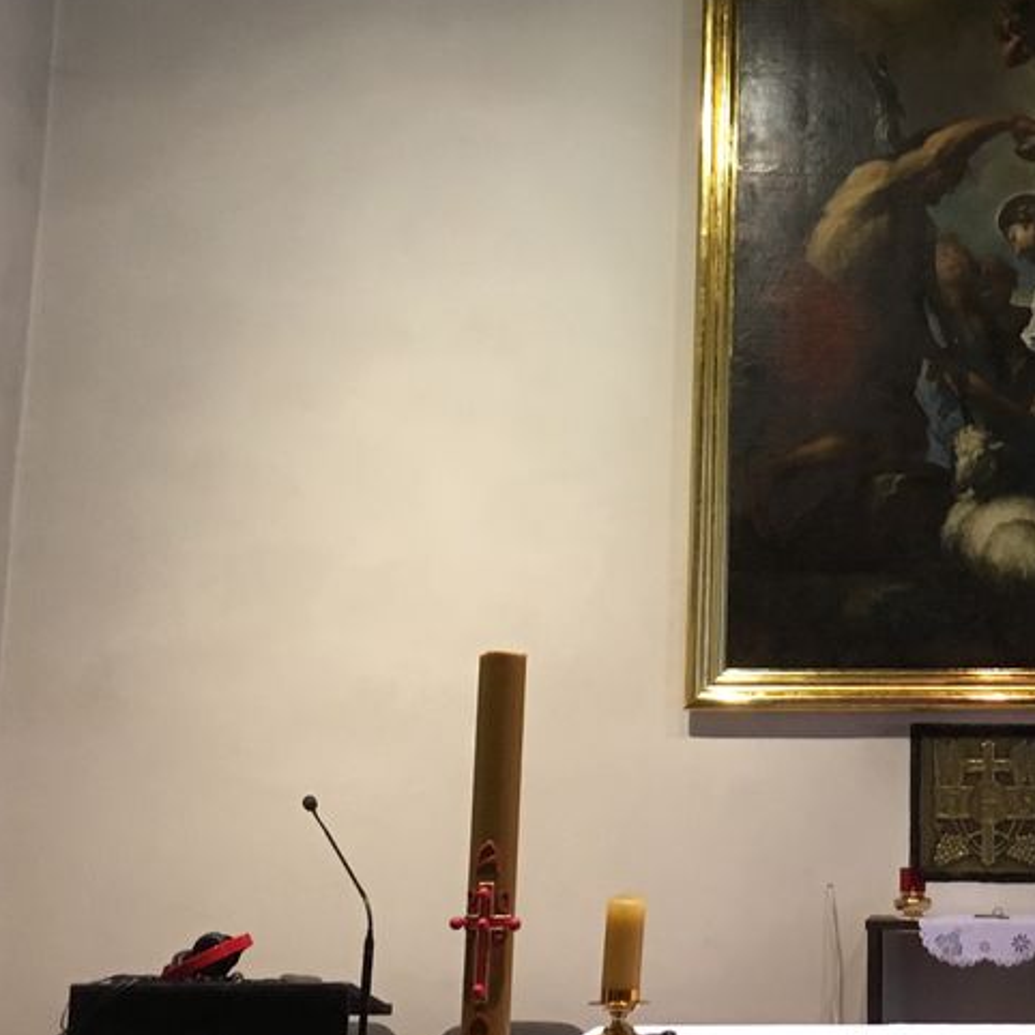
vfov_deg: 25.2
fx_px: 2300
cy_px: 348
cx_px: 992
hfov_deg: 24.4
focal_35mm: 68
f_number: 2.2
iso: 200
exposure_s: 1/33
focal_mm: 4.15
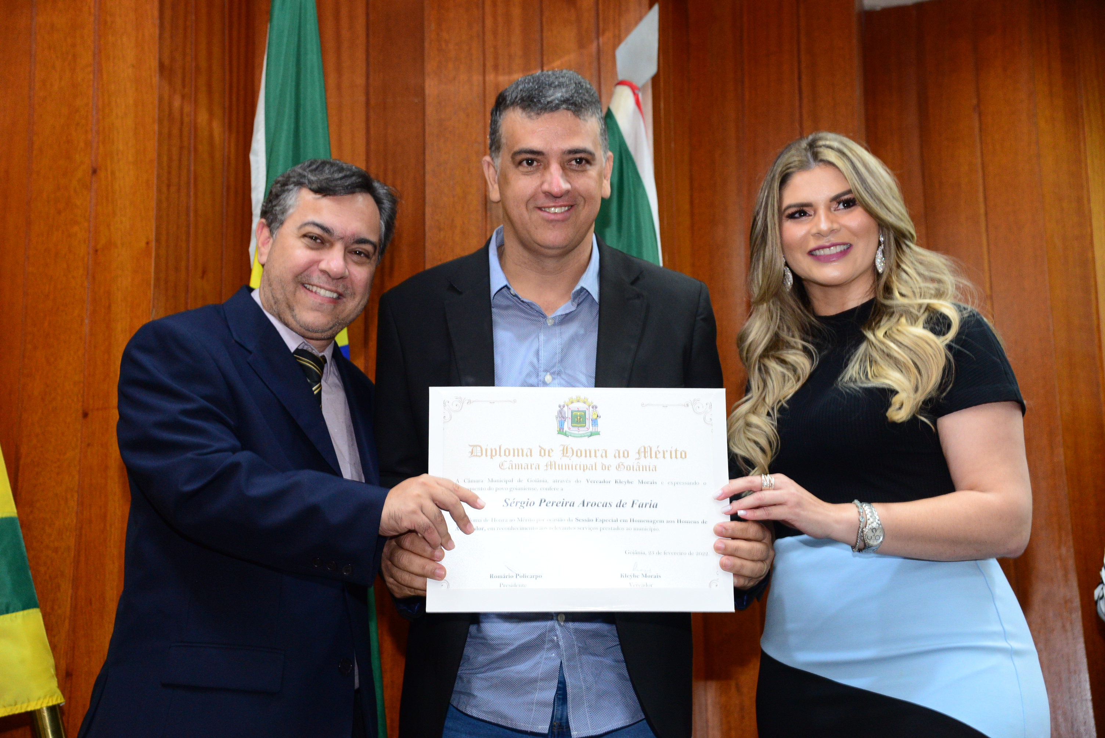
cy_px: 369
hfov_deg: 34.5
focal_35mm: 58
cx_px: 552
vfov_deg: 23.4
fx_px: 1781
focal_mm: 58
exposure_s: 1/60
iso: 2500
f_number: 4.5
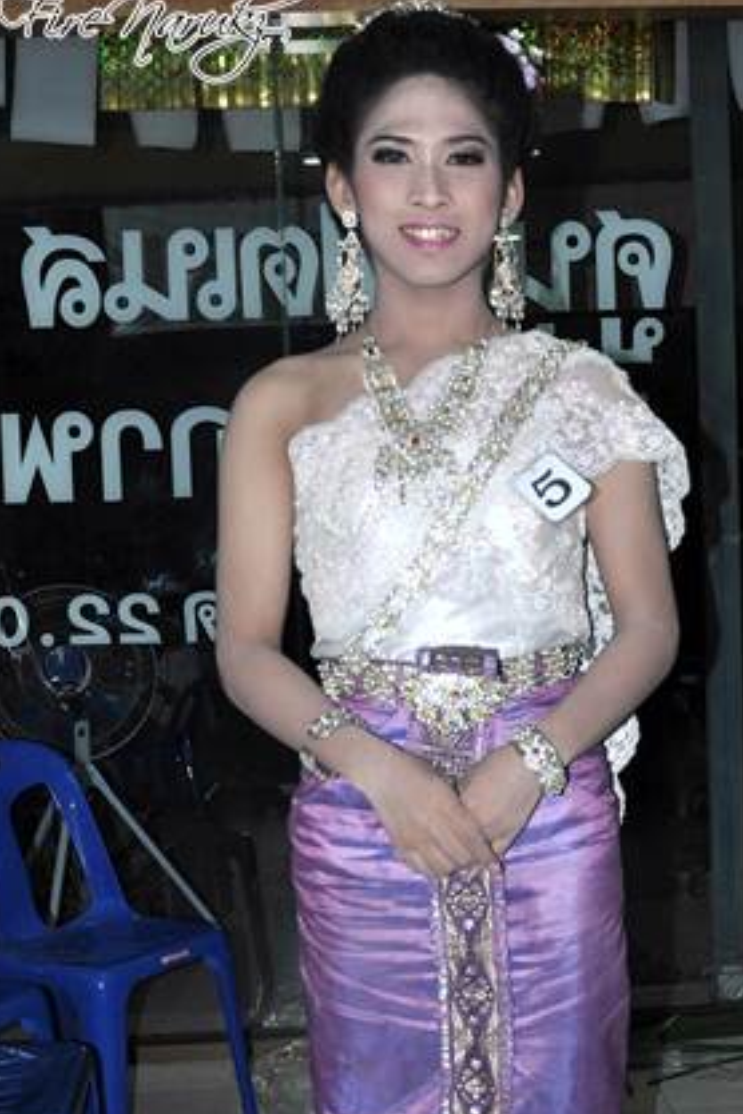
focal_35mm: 49
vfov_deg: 39.6
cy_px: 811
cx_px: 468
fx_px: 1510
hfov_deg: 27.5
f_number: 3.8
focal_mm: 21
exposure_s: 1/50
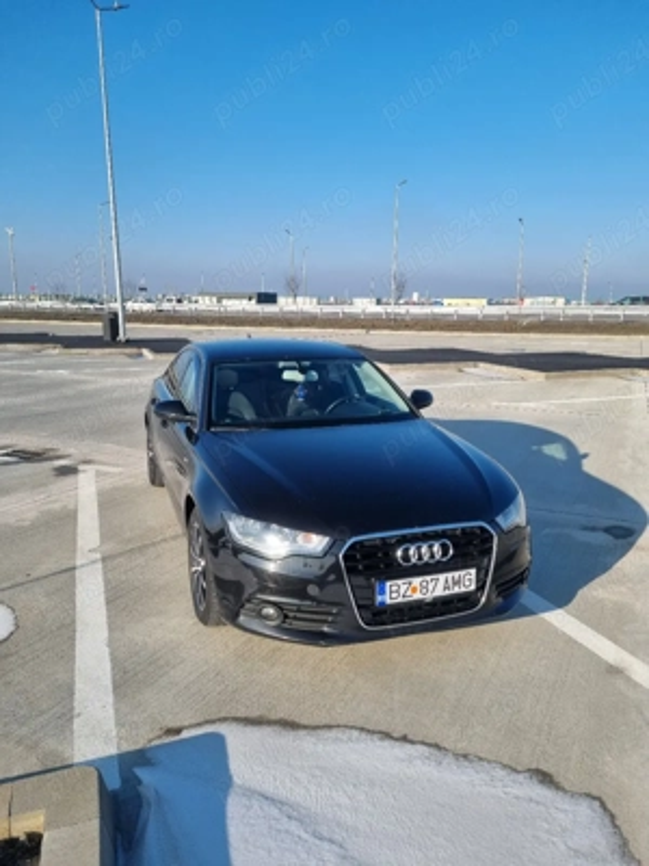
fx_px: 650
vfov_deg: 67.3
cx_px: 324
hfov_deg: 53.1
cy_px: 433
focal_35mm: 26
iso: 50
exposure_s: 1/2500
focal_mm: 5.4
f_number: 1.8
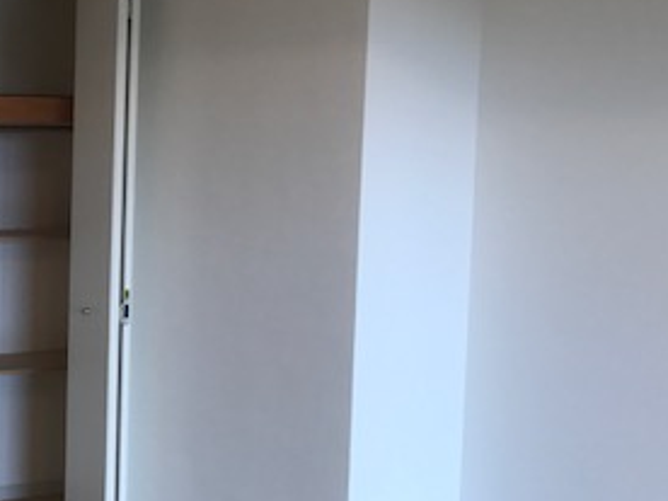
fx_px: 1254
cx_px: 22
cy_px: 235
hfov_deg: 28.3
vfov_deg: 22.6
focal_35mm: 65
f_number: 1.8
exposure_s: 1/100
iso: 40
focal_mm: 3.99
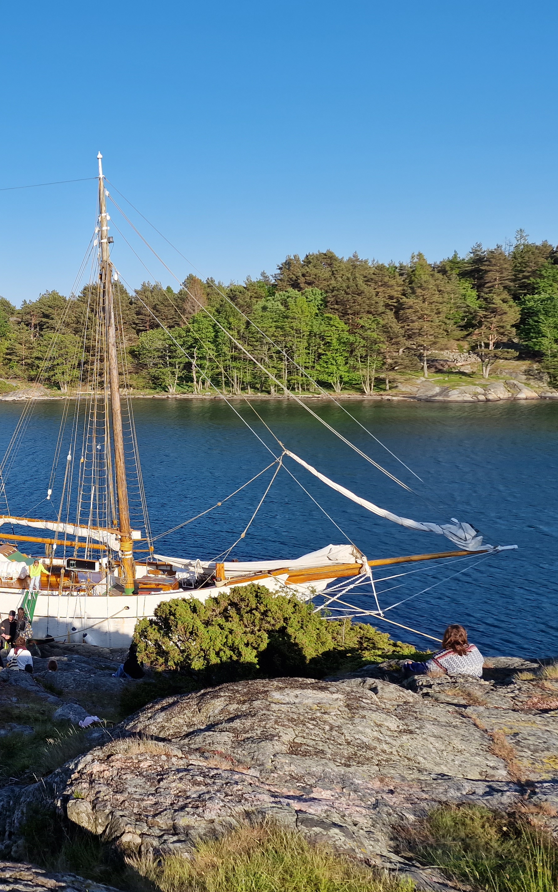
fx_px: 827
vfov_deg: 56.7
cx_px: -3
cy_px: 437
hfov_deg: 33.9
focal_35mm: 34
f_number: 1.8
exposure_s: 1/1044
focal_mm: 6.4
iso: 50
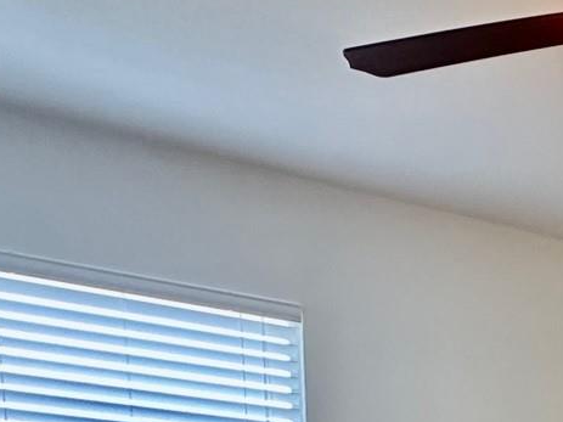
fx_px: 992
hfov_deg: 26.5
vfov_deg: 17.5
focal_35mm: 61
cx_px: 745
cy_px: 832
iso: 160
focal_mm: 2.22
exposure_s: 1/60
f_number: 2.2
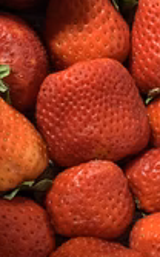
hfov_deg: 18.4
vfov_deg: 29.6
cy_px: 240
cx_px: 203
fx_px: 462
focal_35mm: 66
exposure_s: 1/39
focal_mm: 4.25
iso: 400
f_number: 1.8
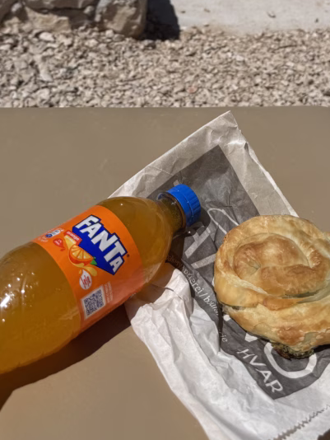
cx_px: 237
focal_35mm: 46
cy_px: 24
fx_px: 584
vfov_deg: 37.8
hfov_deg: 31.1
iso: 80
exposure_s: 1/12346
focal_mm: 6.76
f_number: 1.78
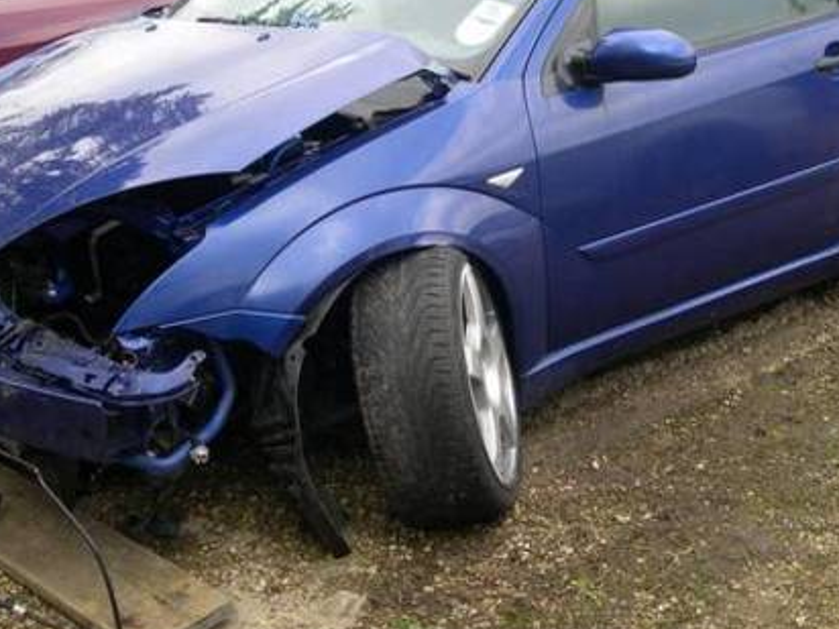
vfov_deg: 24.7
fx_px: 1430
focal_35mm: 59
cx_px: 434
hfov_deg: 32.7
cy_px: 195
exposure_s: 1/99.7
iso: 100
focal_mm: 8
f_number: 2.8
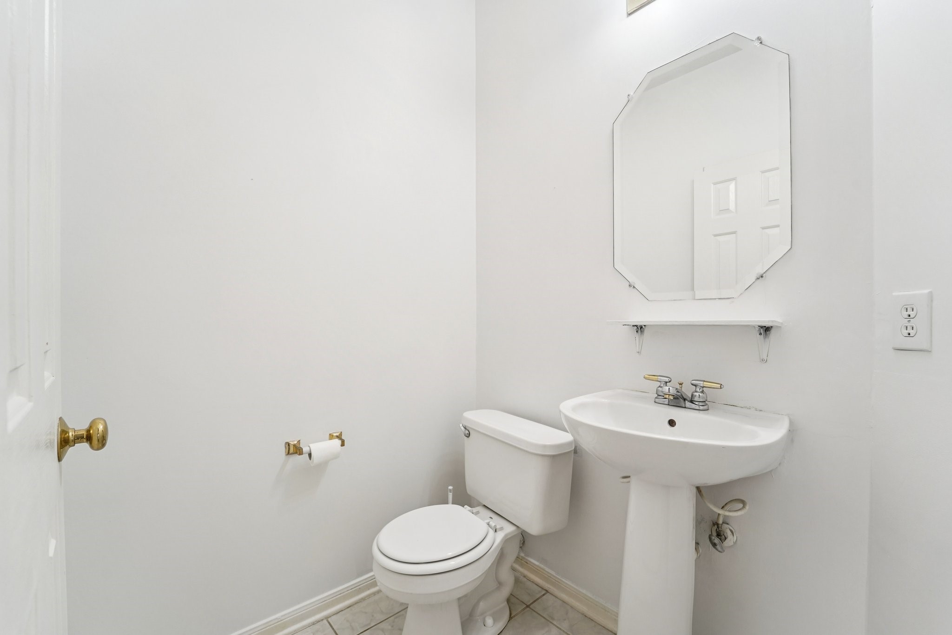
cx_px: 476
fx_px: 370
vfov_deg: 81.2
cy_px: 318
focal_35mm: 14
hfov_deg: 104.3
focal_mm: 14
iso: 500
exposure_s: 1/60
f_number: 8
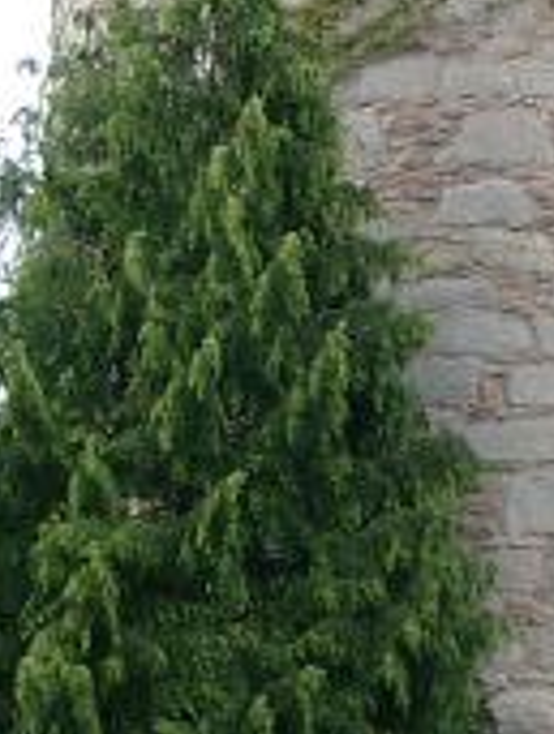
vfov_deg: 9.3
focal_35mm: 210
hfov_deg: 7.1
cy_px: 738
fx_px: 4465
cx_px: 623
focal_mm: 9.29
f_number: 4
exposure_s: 1/129
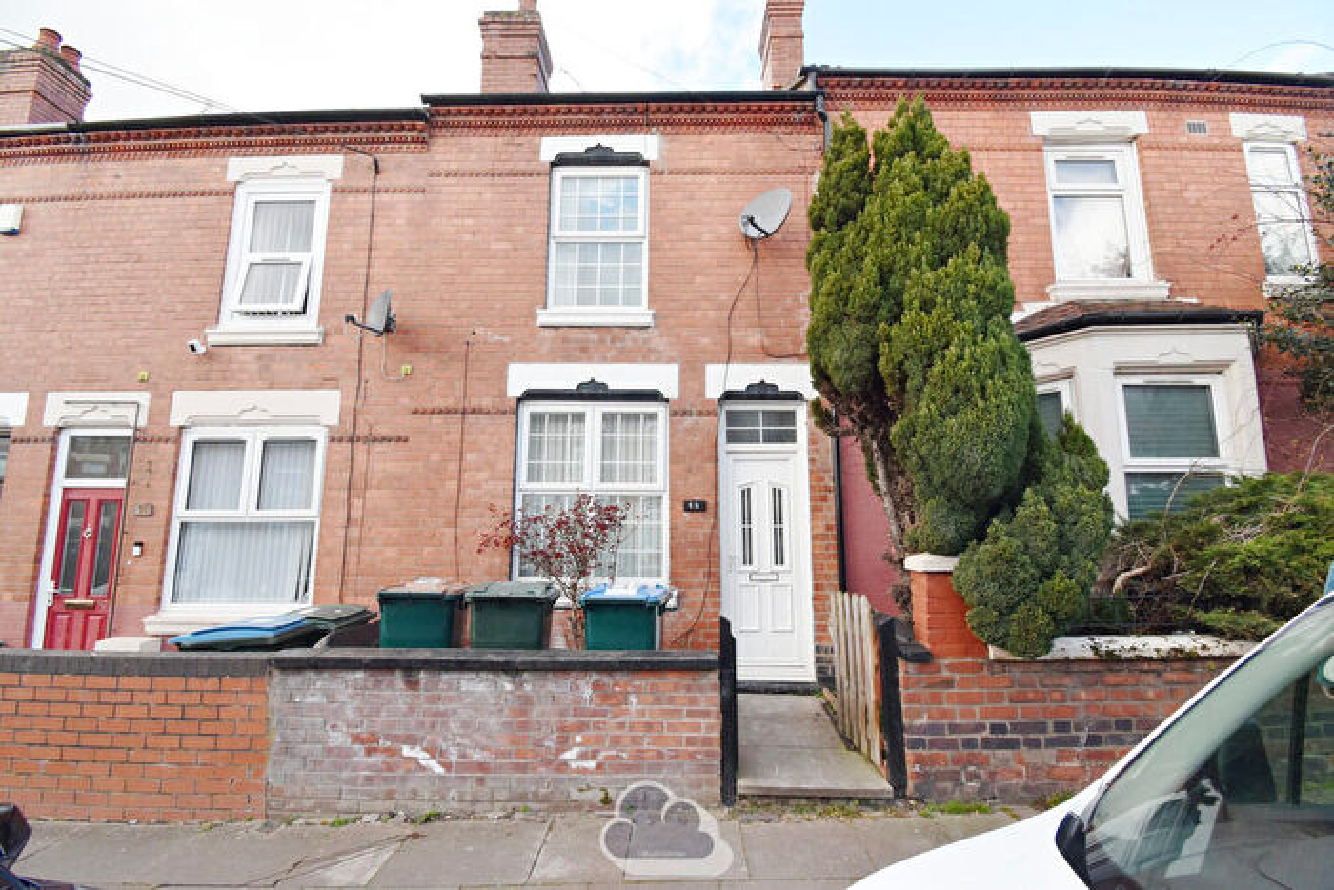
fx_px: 556
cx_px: 667
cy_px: 445
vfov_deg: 77.4
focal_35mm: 15
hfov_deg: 100.4
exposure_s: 1/250
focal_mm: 10
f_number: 8
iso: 400
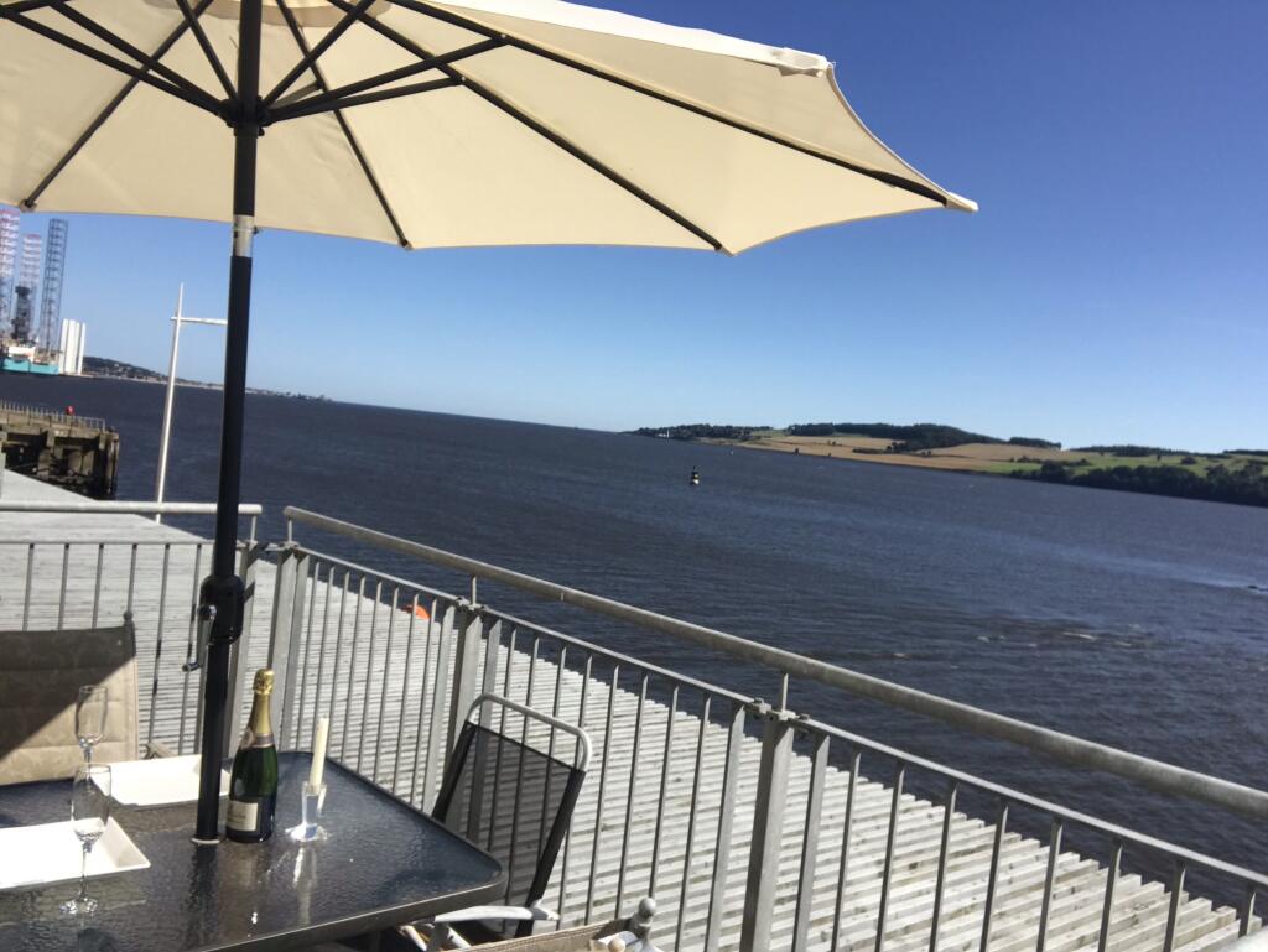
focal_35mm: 32
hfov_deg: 56.8
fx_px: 1173
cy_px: 476
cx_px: 634
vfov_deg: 44.2
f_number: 2.2
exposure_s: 1/1548
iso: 25
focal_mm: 2.87
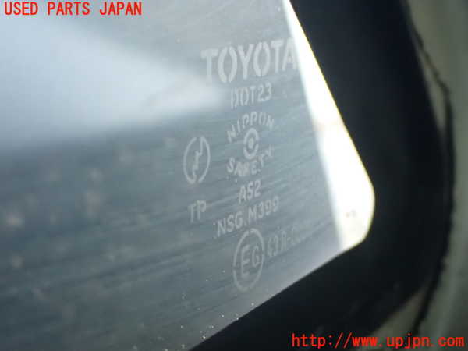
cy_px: 176
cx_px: 234
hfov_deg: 29.0
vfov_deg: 21.9
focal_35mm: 67
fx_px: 906
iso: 1600
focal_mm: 11.88
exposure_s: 1/13
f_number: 3.8
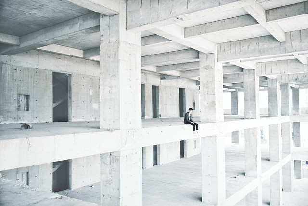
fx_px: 270
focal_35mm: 32
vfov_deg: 41.7
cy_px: 103
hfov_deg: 59.5
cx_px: 154
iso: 100
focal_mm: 21
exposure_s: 1/100
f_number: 3.8
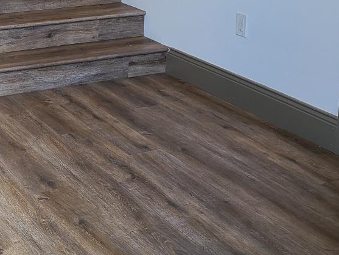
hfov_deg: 26.8
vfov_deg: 20.3
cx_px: 33
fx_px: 686
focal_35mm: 70
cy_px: -5
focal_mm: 5.4
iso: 50
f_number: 1.8
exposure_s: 1/60
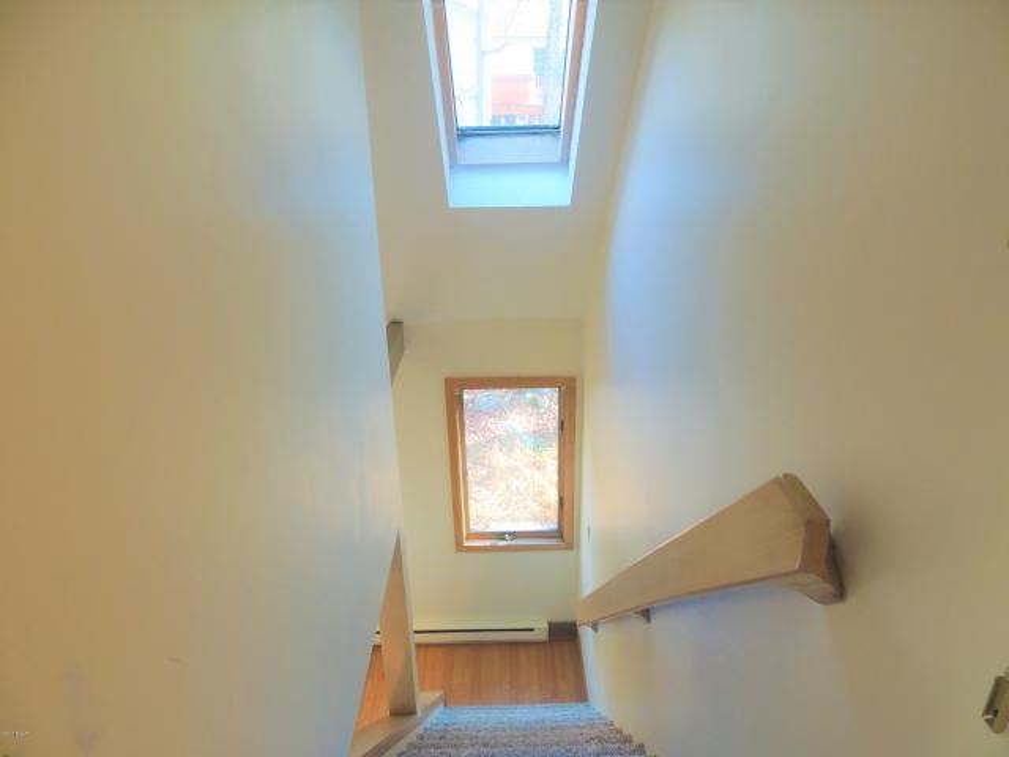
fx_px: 700
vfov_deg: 56.8
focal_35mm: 24
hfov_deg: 71.6
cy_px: 378
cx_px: 504
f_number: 3
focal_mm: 4.3
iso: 200
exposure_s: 1/30
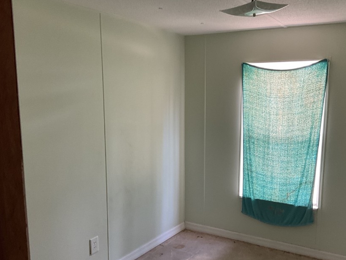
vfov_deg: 39.5
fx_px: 360
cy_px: 154
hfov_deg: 51.2
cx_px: 196
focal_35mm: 36
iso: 125
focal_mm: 3
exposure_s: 1/60
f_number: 1.8
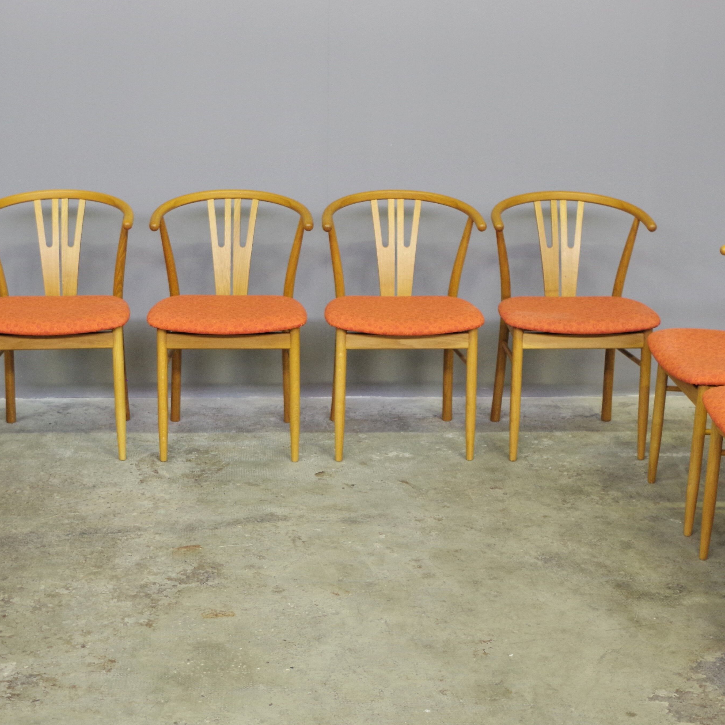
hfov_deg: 30.0
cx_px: 306
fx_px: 1351
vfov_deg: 30.0
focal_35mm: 57
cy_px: 361
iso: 800
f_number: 4
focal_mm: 21.25
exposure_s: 1/15
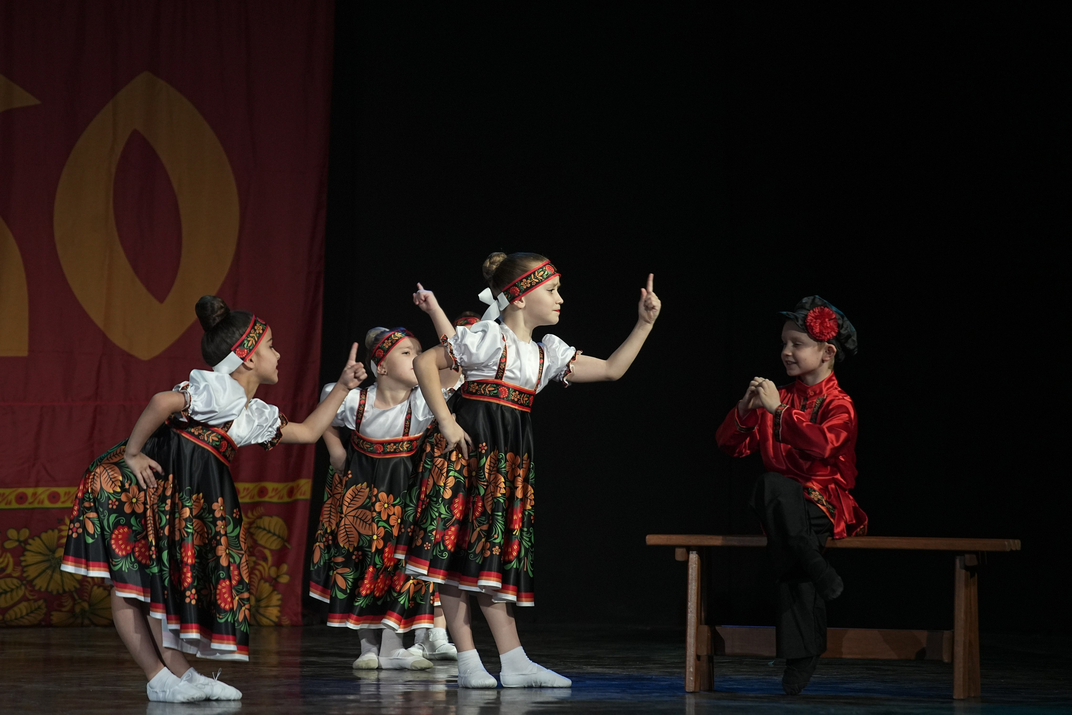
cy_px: 358
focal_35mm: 200
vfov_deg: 6.9
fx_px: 5955
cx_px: 536
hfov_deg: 10.3
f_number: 4
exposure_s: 1/400
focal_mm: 200
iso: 2500
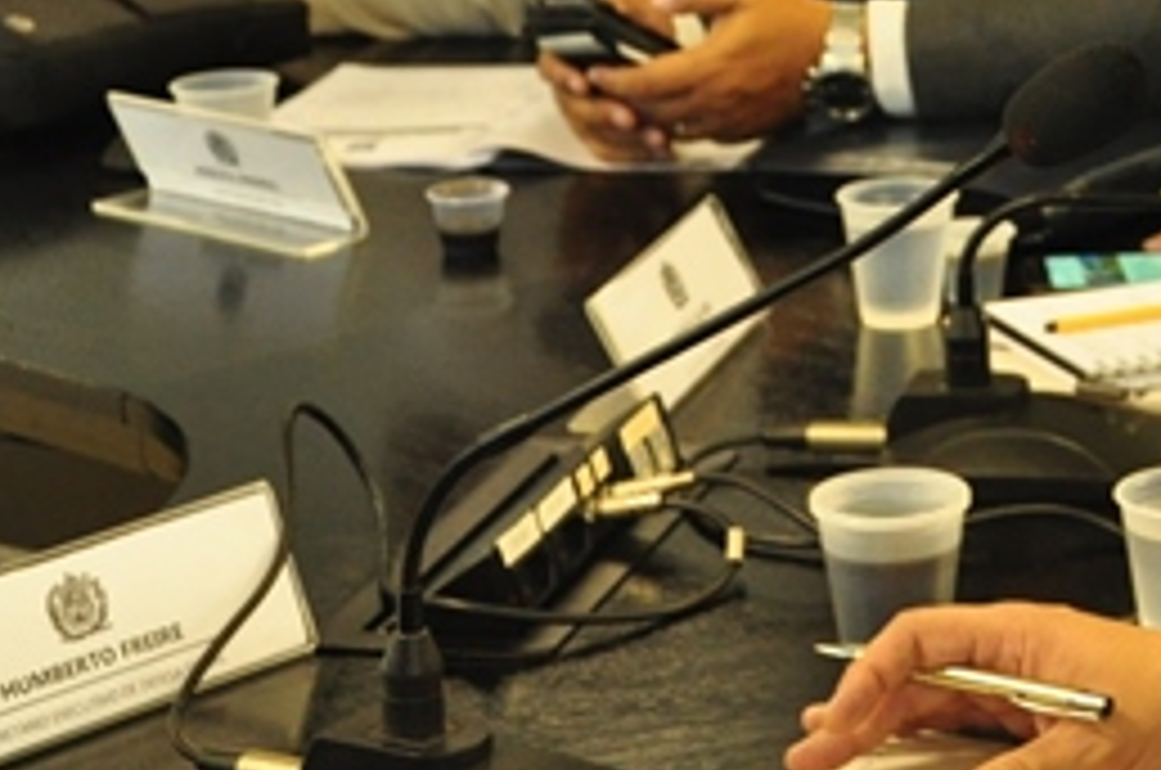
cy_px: -124
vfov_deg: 9.1
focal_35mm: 149
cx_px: 1130
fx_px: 4796
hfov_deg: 13.6
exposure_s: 1/60
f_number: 5
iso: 1600
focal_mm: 40
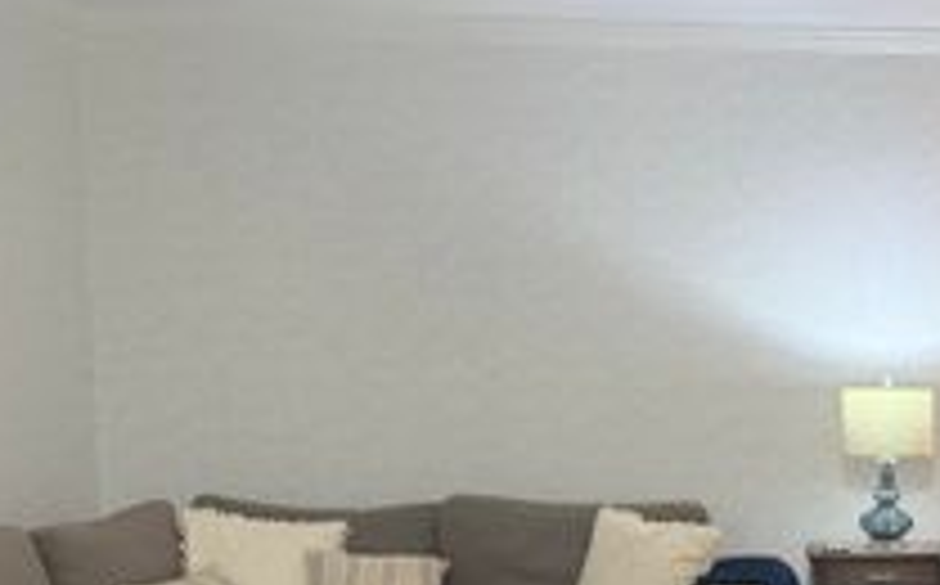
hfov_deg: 31.1
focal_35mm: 61
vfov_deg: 20.8
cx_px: 931
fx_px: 1561
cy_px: 511
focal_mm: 6.76
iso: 400
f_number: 1.78
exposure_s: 1/60
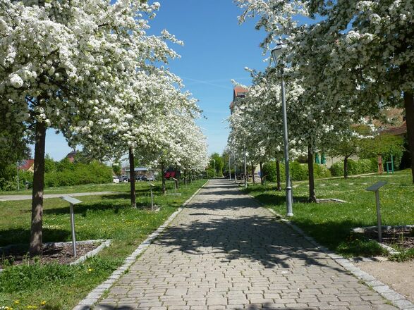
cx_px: 207
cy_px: 155
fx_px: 359
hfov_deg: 60.0
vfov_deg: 46.8
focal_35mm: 30
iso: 80
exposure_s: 1/640
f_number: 4.5
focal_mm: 5
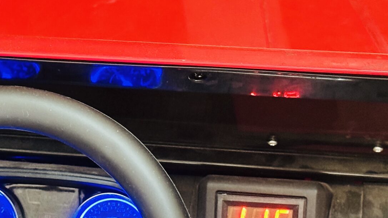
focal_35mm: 123
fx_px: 1265
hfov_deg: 17.3
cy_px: 204
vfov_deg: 9.8
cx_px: 75
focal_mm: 6.86
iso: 400
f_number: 1.78
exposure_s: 1/25
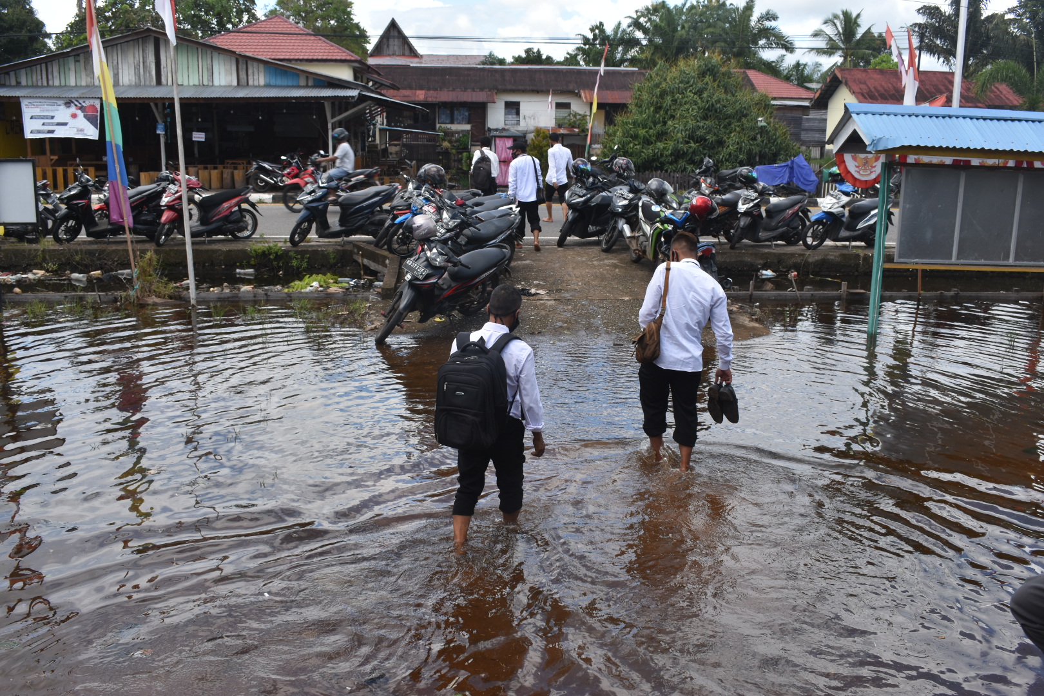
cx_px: 522
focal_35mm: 34
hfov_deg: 55.1
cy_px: 348
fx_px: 1000
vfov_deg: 38.4
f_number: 8
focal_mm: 23
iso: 200
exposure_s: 1/250
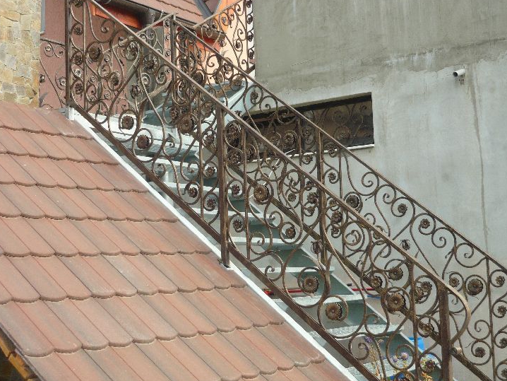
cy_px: 181
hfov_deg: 38.9
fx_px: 718
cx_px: 251
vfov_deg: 29.7
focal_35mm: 49
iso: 100
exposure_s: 1/500
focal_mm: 7.2
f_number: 3
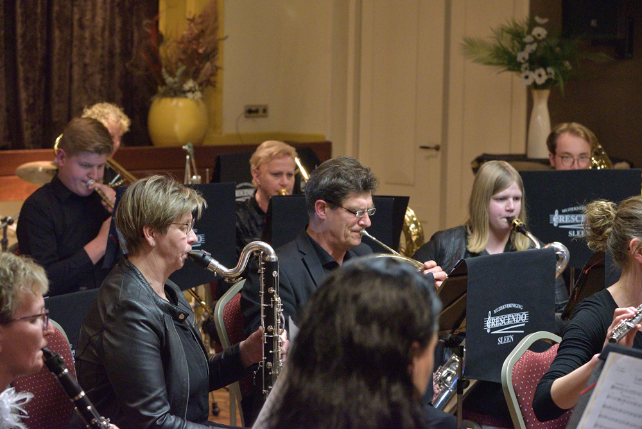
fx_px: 1963
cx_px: 321
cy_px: 214
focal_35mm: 110
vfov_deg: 12.5
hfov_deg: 18.6
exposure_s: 1/100
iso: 12800
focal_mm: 110
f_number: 6.3
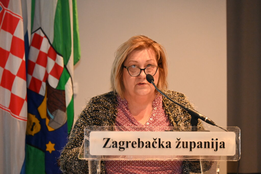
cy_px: 87
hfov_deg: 10.3
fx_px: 1449
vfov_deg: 6.9
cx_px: 130
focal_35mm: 200
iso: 11400
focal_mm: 200
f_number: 6.3
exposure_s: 1/200
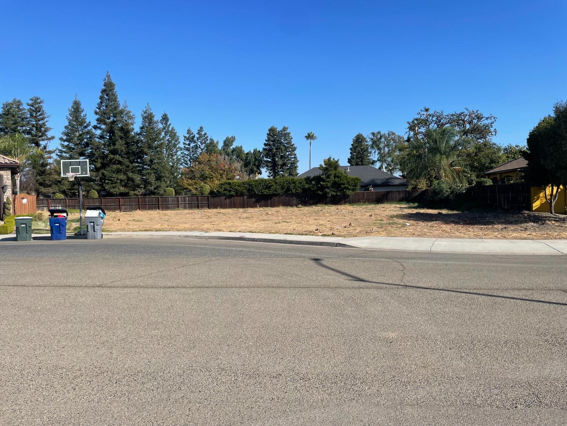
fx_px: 426
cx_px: 284
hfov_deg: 67.3
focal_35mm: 26
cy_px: 213
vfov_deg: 53.1
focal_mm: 4.2
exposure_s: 1/3509
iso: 32
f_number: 1.6
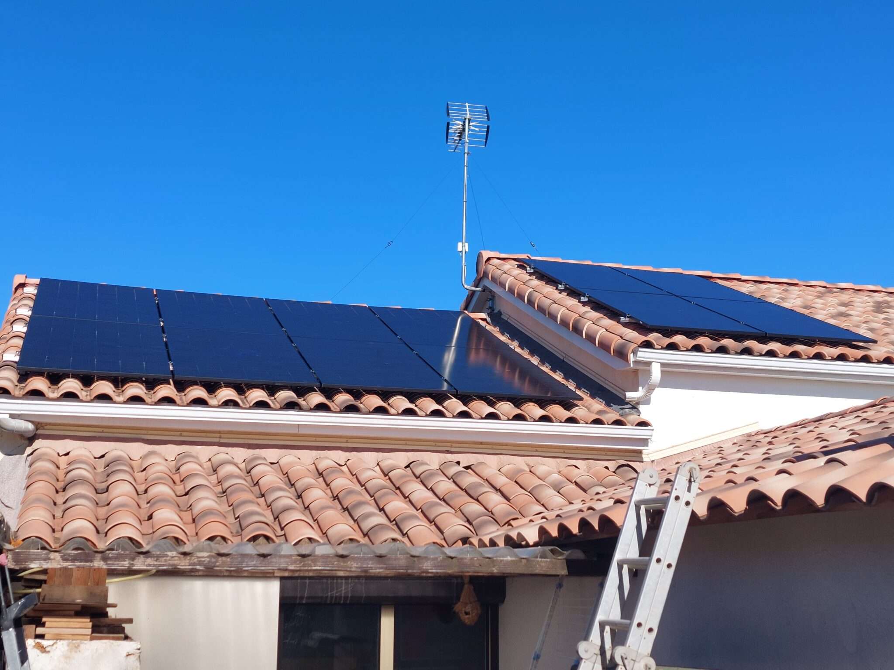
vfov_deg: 56.8
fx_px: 620
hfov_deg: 71.6
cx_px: 447
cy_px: 335
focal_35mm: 24
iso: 40
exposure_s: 1/1883
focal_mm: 5.23
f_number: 1.8
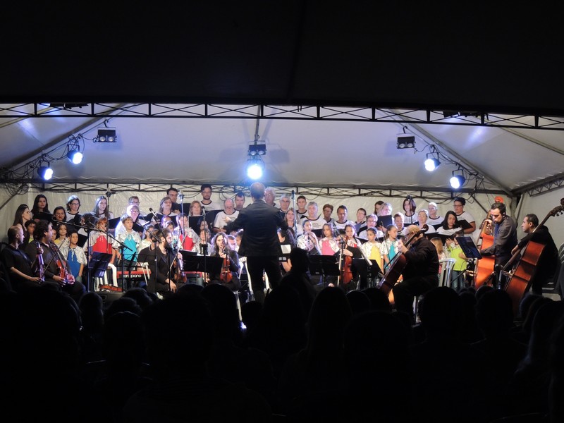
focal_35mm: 75
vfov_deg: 19.6
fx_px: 1222
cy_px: 212
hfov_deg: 26.0
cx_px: 282
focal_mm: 13.3
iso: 400
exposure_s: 1/60
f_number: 3.9
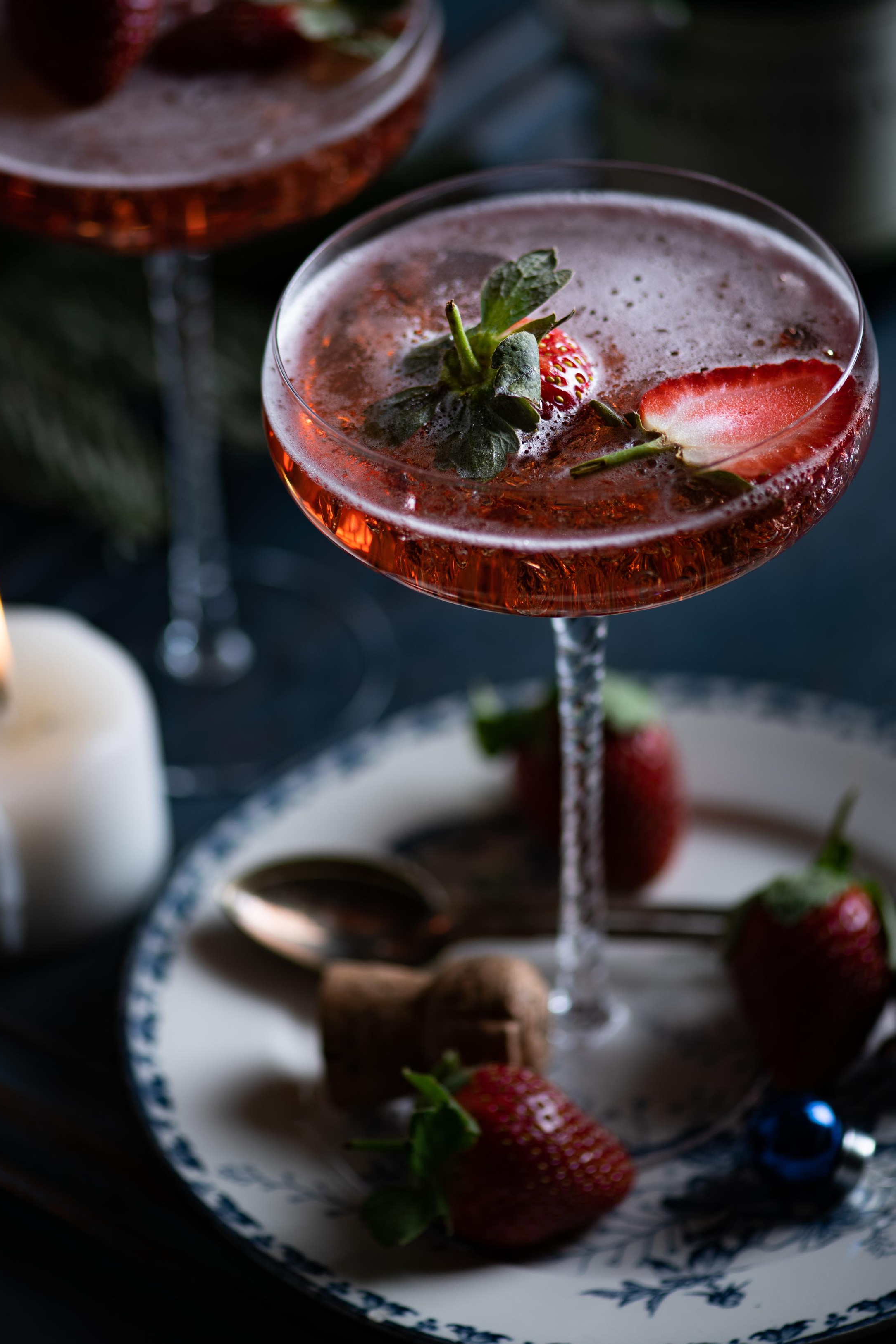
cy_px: 605
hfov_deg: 11.1
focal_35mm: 124
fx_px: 4629
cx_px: 400
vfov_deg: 16.5
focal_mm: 105
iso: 64
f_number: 4.5
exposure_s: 1/250
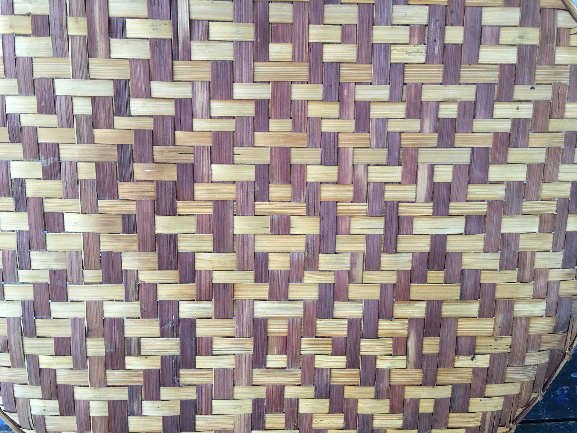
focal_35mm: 29
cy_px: 216
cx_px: 288
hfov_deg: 61.7
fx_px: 483
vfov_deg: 48.2
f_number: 2.2
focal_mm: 4.15
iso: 64
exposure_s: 1/17
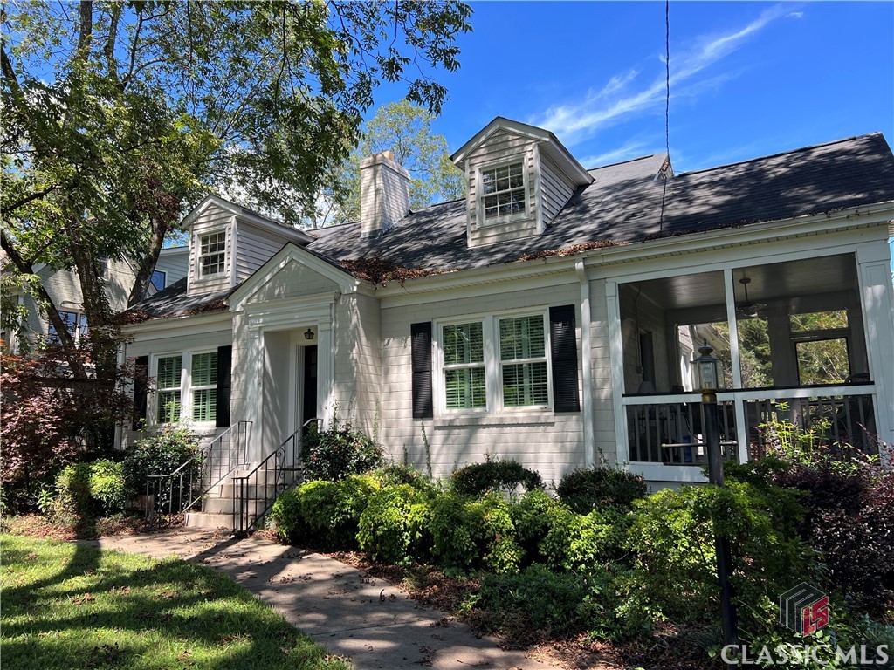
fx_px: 671
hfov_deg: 67.3
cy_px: 335
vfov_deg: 53.1
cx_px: 447
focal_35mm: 26
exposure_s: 1/853
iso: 50
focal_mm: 5.7
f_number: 1.5
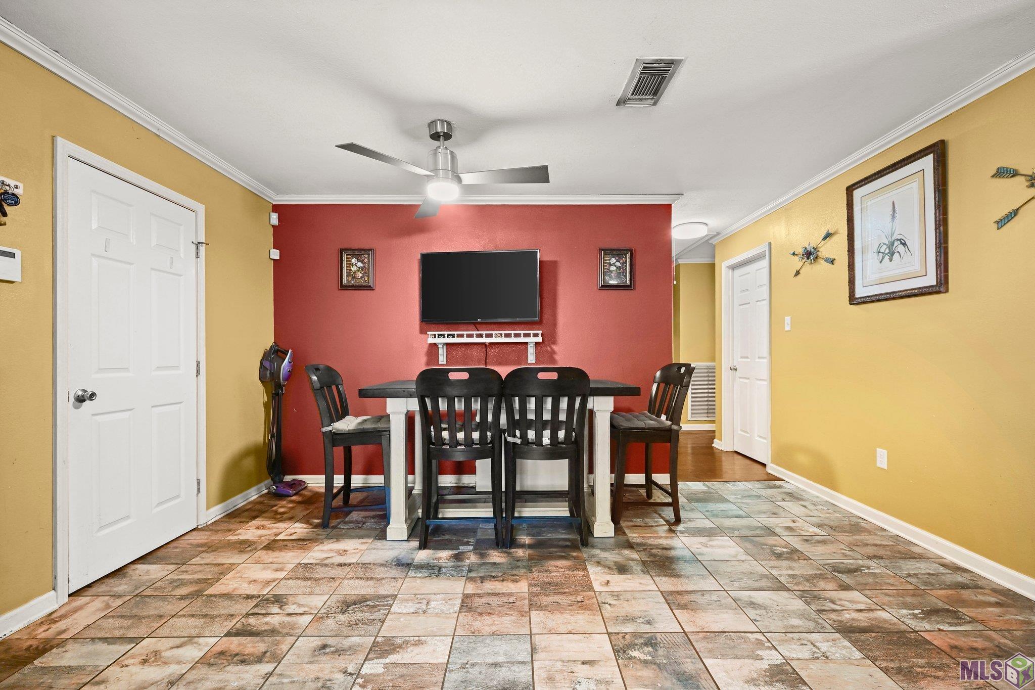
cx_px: 518
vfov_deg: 77.3
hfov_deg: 100.4
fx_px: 431
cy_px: 345
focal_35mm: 15
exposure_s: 1/1.67
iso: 640
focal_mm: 15
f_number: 10
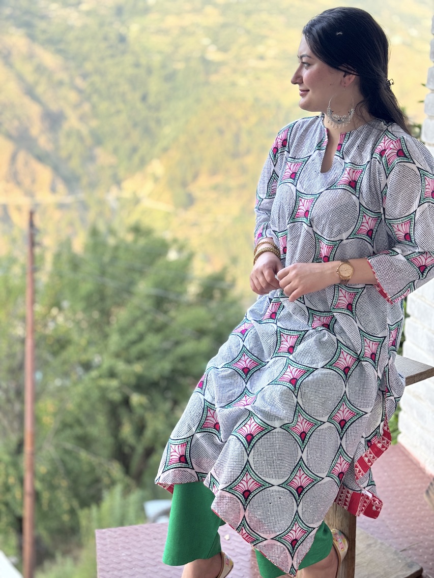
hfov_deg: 30.3
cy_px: 289
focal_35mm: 48
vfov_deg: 39.7
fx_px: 803
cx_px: 217
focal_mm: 6.76
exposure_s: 1/372
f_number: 1.78
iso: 64
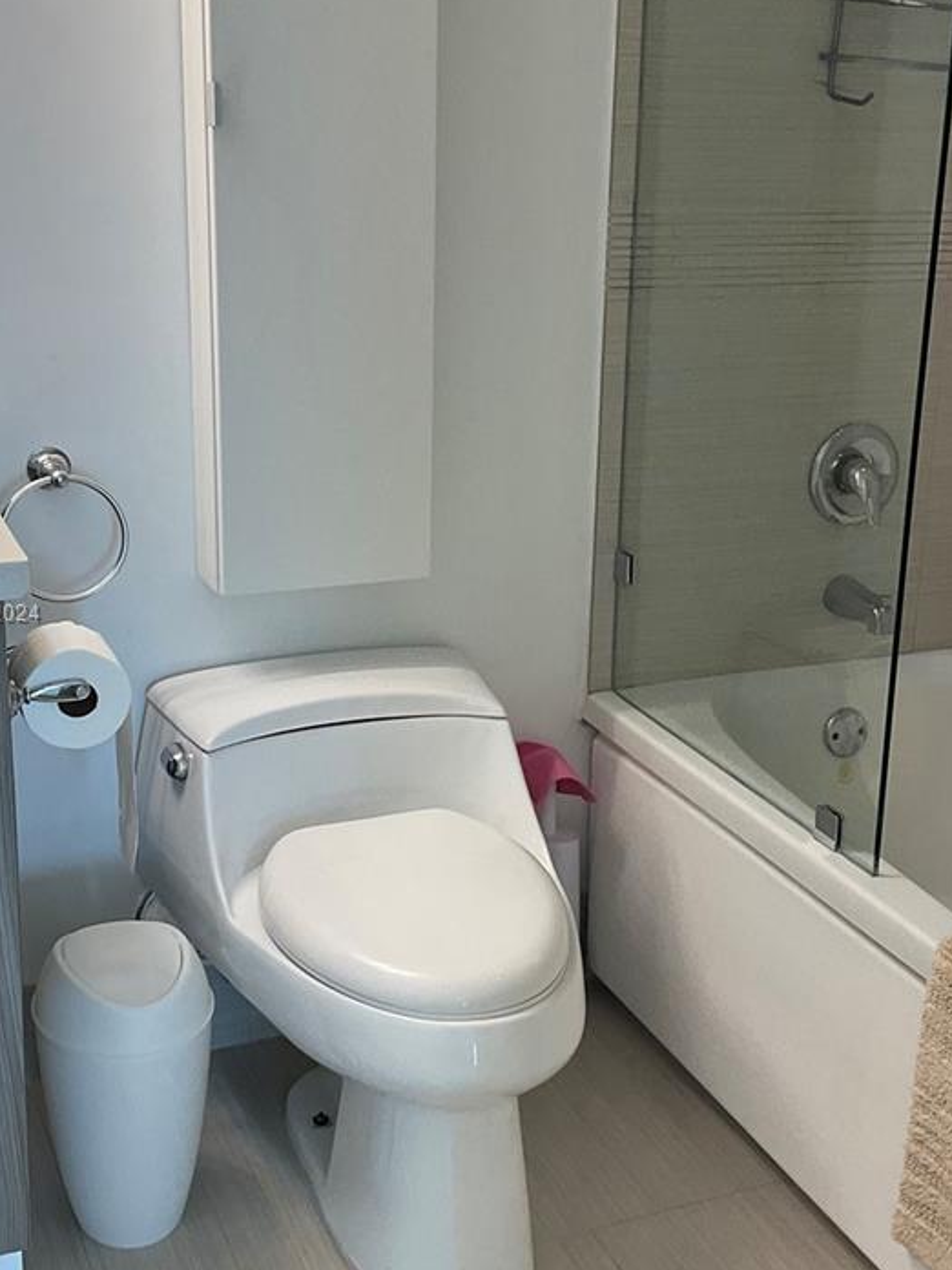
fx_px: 1833
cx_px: 527
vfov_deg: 38.2
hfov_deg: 29.1
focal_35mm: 50
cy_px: 615
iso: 50
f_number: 1.8
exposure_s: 1/120
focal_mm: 3
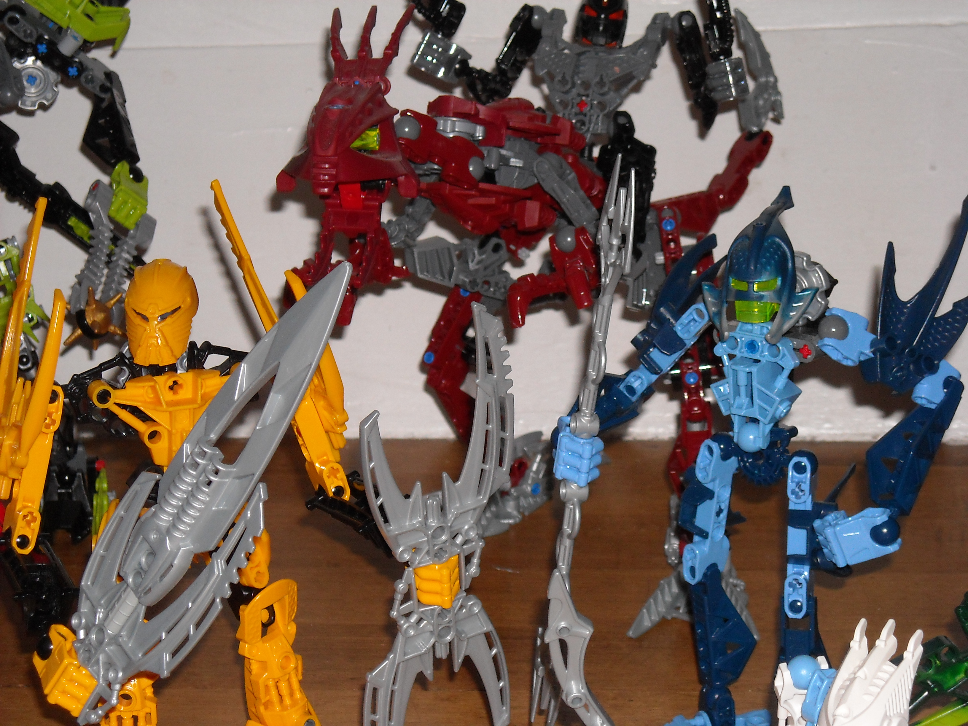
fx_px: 2936
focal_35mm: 105
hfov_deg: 18.7
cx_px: 484
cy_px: 363
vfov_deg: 14.1
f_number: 4.7
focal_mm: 17.1
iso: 200
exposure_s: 1/125
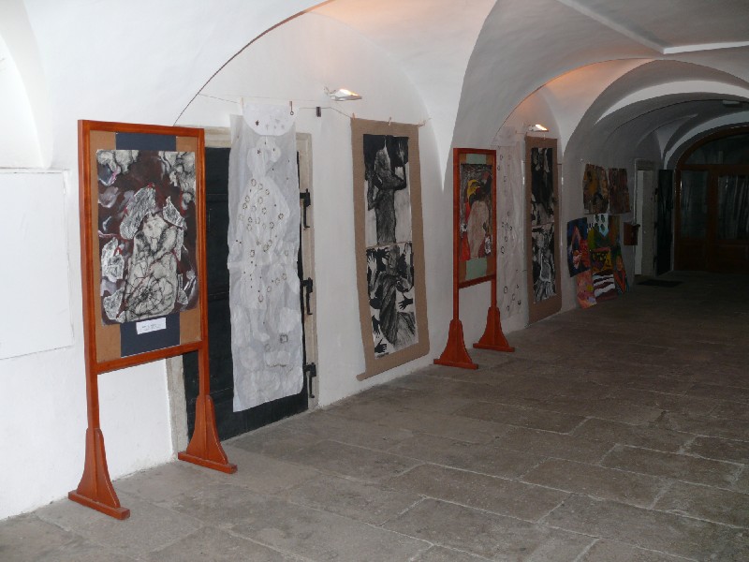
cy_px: 281
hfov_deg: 52.6
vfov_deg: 40.7
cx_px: 374
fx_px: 757
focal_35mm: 35
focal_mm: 7.5
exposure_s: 1/30
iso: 100
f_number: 2.8
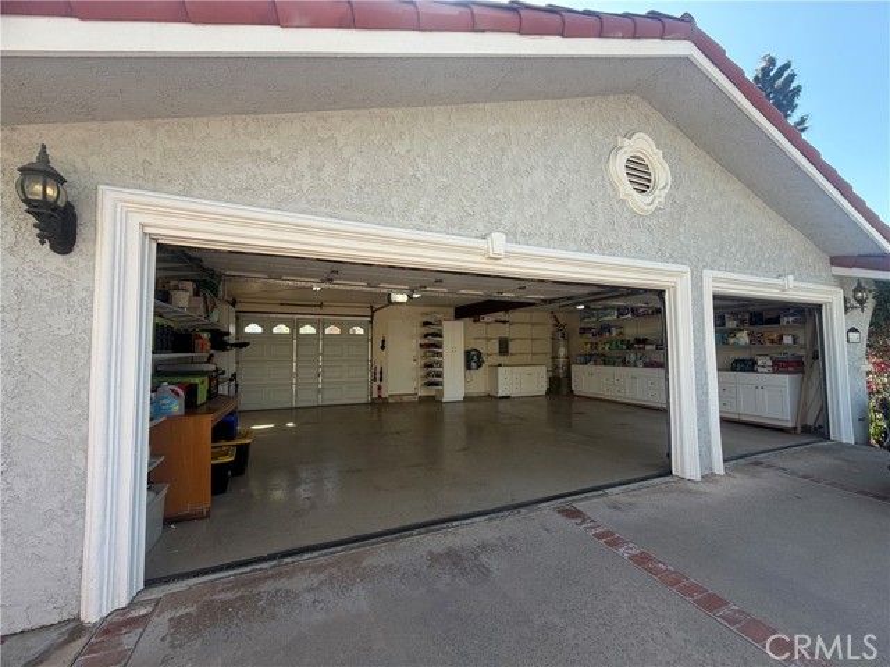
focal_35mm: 14
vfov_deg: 85.7
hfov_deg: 102.1
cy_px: 334
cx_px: 445
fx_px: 360
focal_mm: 2.22
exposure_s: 1/296
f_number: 2.2
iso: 50
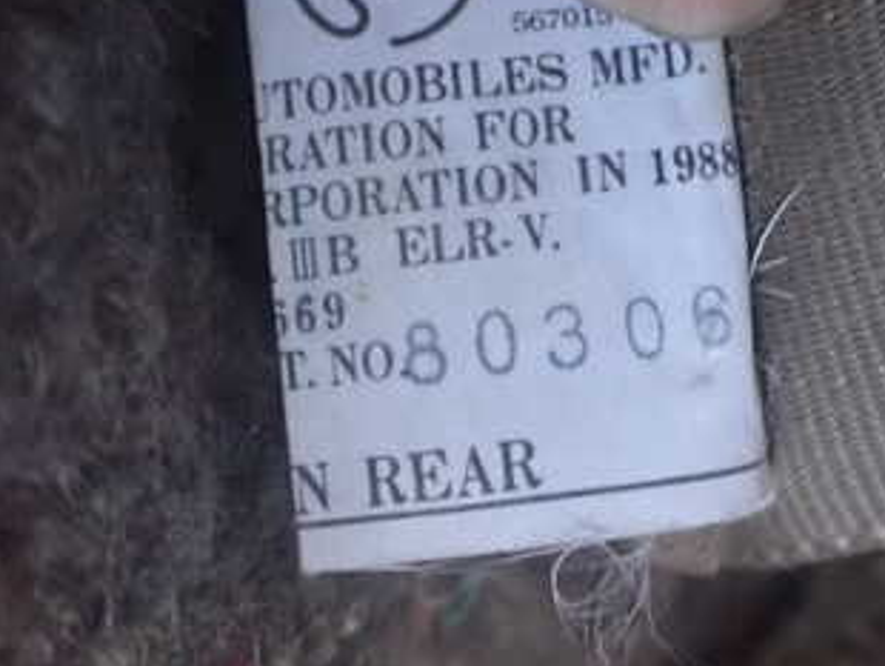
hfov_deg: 32.8
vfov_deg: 25.2
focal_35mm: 58
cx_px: 617
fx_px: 1484
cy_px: 263
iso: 1600
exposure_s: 1/30
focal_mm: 5.4
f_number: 2.3
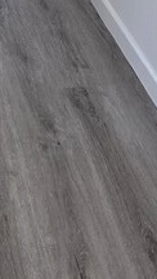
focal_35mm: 67
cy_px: -284
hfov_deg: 16.4
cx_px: -81
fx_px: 494
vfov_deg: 18.8
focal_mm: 2.2
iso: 80
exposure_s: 1/120
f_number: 2.2
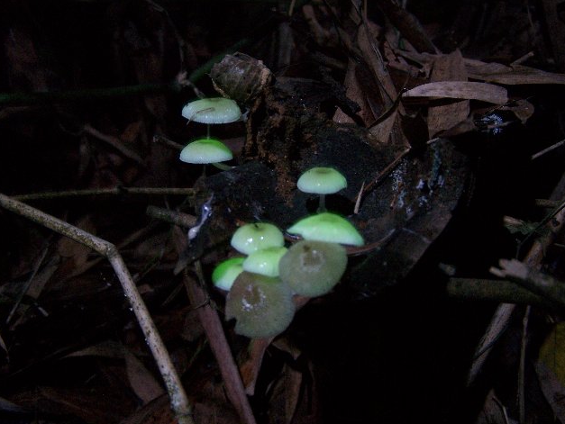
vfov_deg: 36.9
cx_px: 285
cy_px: 216
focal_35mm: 39
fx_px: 637
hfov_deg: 47.8
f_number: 2.8
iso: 200
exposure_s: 8
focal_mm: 6.3
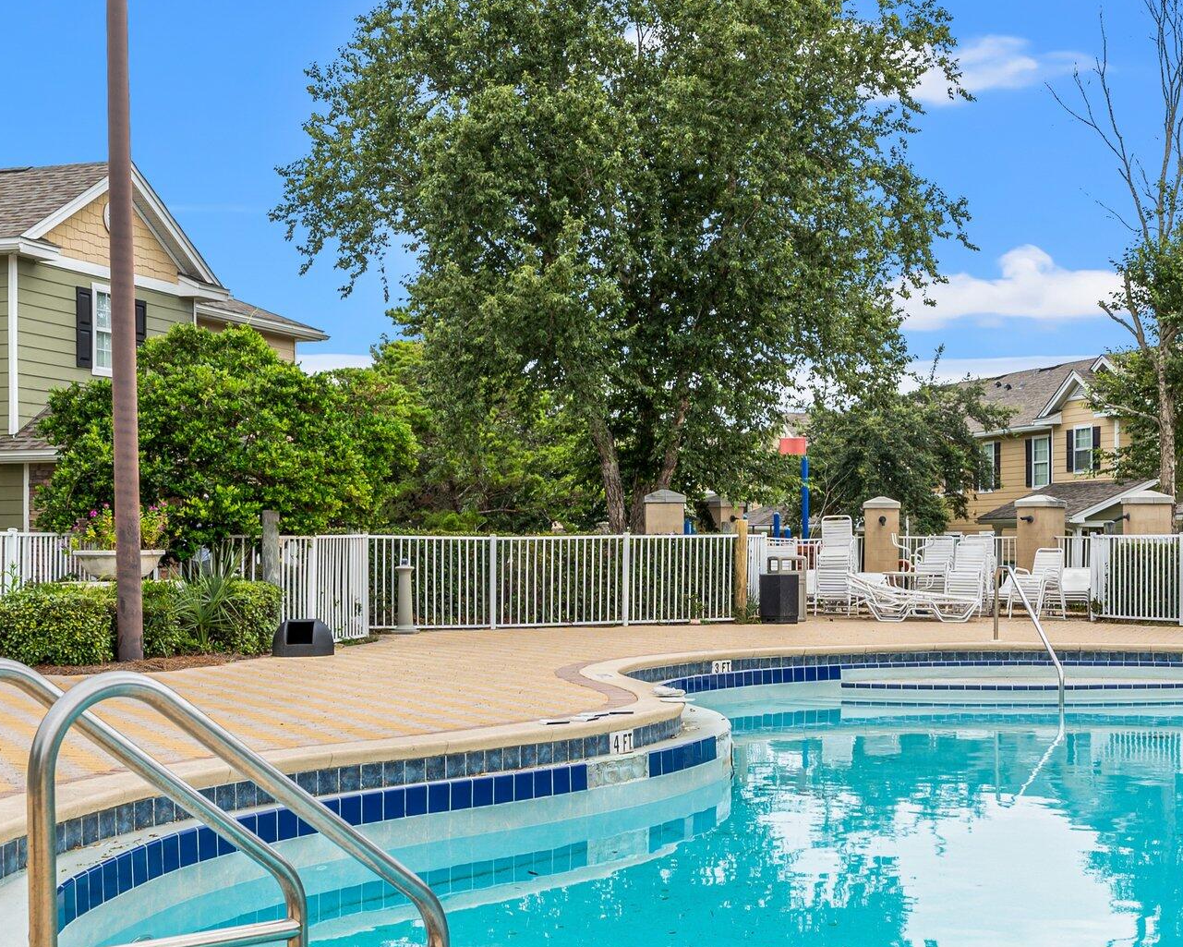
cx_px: 643
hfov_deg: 34.7
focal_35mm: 54
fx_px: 1891
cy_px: 548
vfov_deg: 28.1
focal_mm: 24
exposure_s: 1/60
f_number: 9
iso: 125
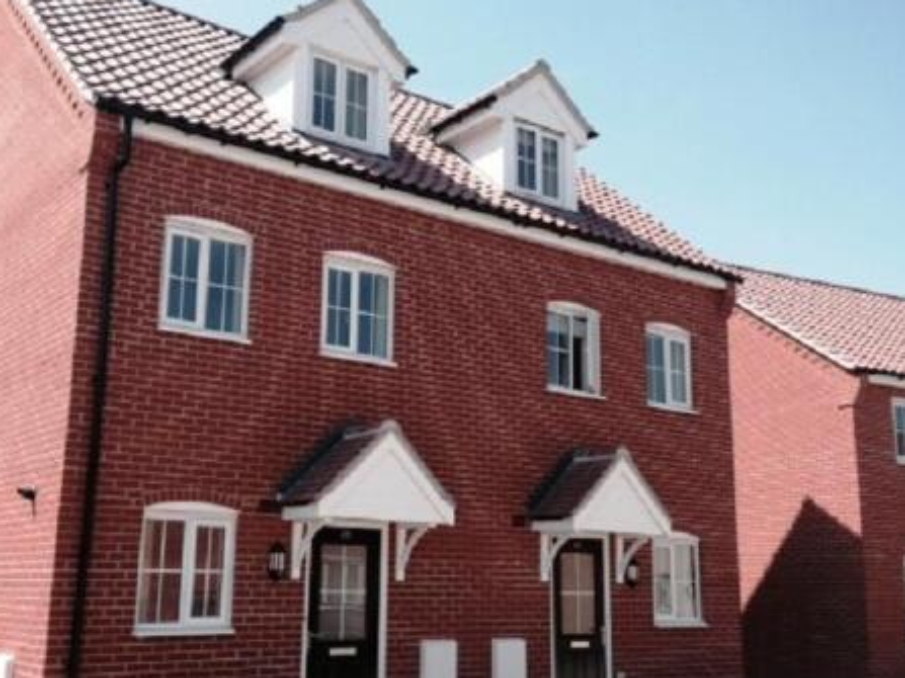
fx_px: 1124
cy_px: 361
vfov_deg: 33.6
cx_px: 418
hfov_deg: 43.8
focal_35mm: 43
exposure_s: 1/861
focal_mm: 4.12
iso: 50
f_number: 2.4
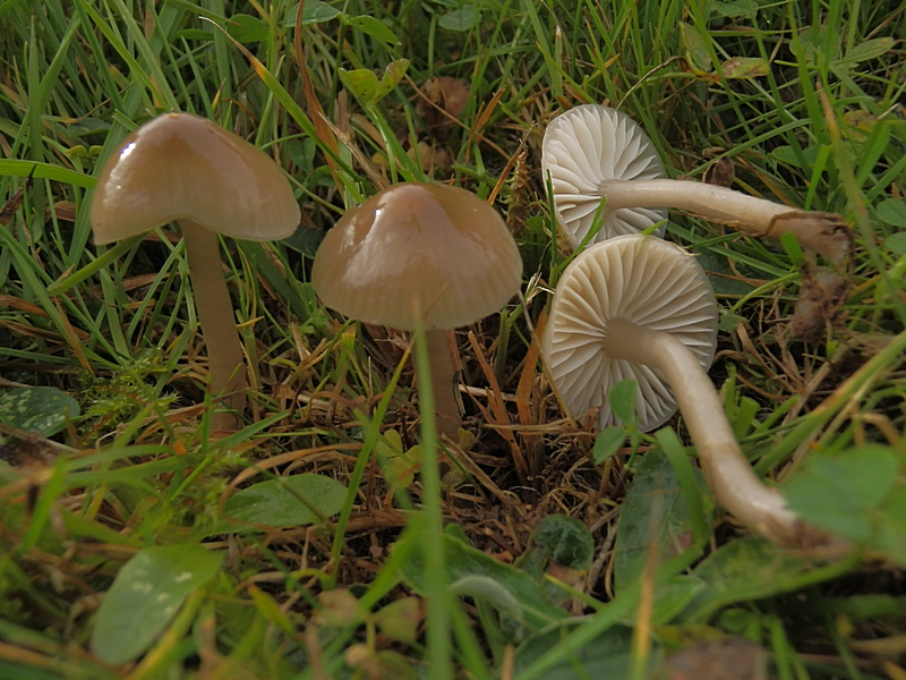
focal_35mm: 37
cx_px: 453
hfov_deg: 50.1
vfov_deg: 38.7
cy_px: 340
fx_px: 968
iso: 100
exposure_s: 1/320
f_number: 3.9
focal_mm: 6.7
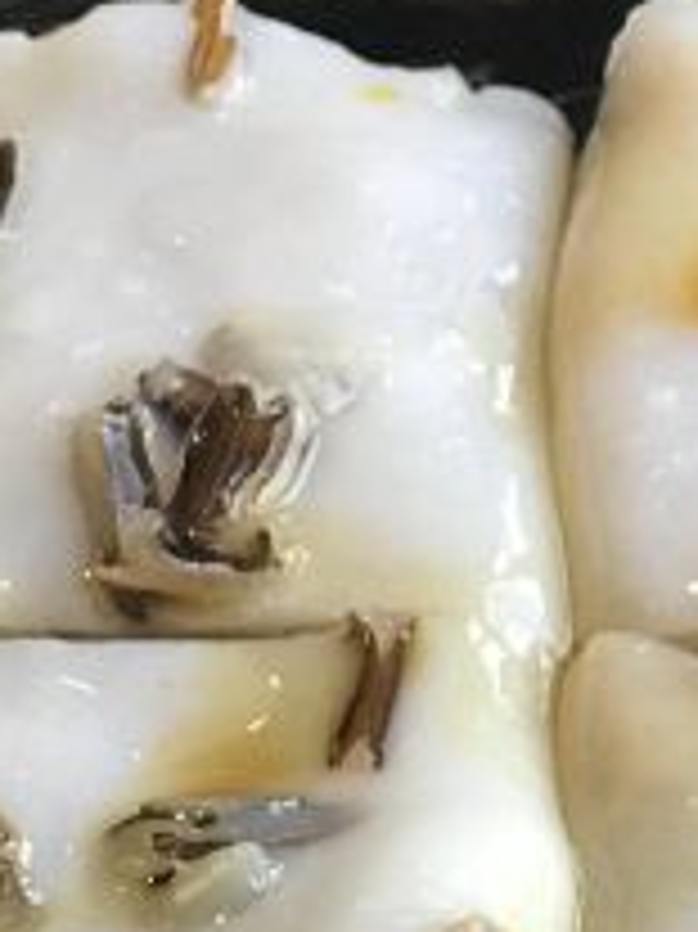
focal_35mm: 193
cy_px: 1184
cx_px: 493
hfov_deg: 7.7
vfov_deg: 10.1
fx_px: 5194
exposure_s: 1/50
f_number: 2.8
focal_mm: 6.6
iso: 100
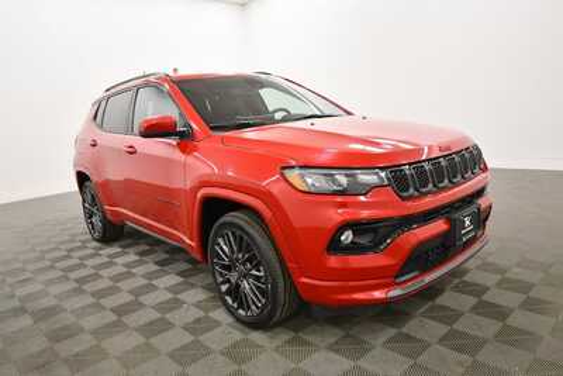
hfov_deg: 73.7
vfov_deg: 53.2
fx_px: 375
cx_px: 282
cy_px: 188
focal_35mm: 24
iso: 1000
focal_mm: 16
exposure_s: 1/125
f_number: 5.3
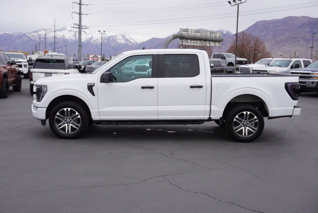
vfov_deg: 34.3
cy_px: 106
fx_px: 345
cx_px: 159
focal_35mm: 39
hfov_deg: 49.5
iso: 100
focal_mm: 26
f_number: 8
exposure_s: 1/100
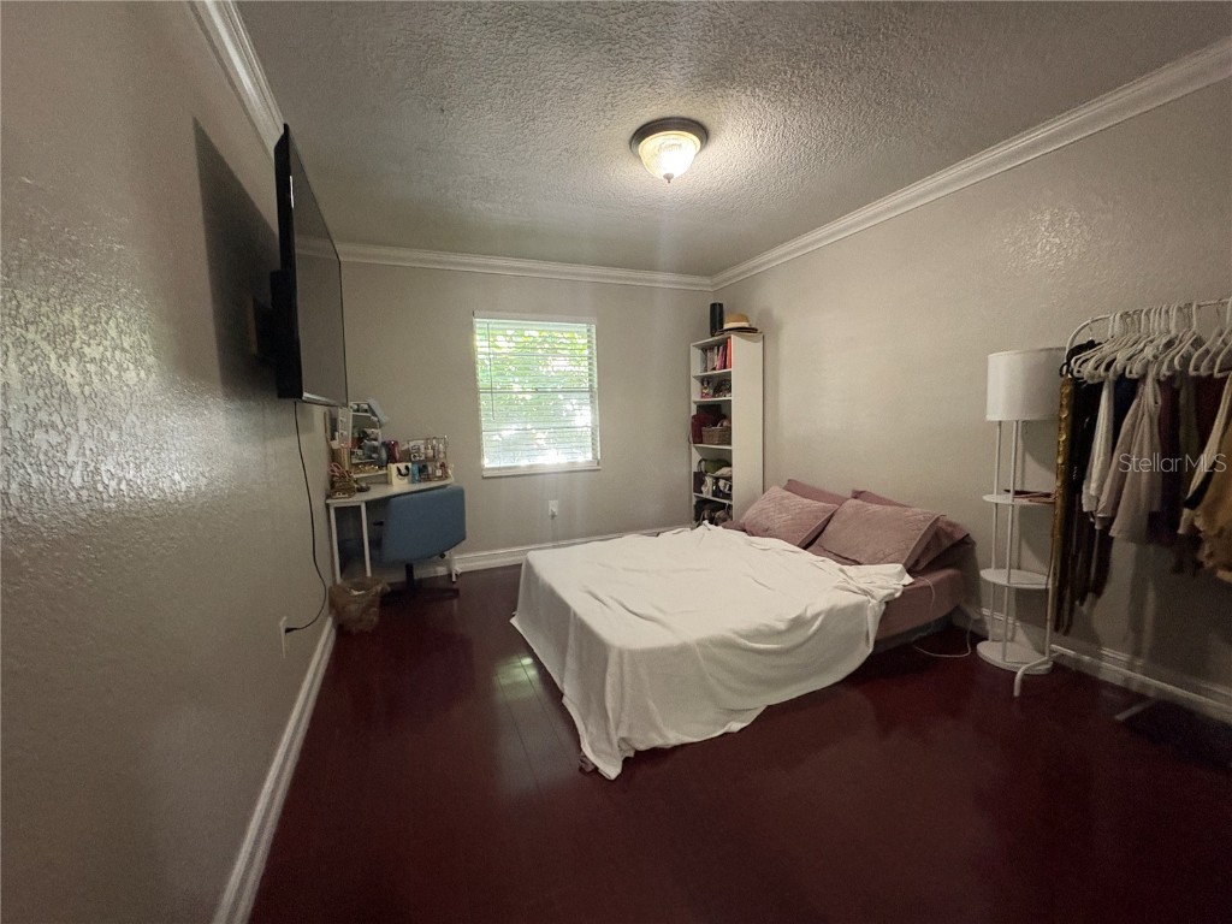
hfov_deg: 102.1
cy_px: 462
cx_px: 616
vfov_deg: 85.7
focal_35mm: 14
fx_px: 498
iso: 640
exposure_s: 1/60
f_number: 2.2
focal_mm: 2.22
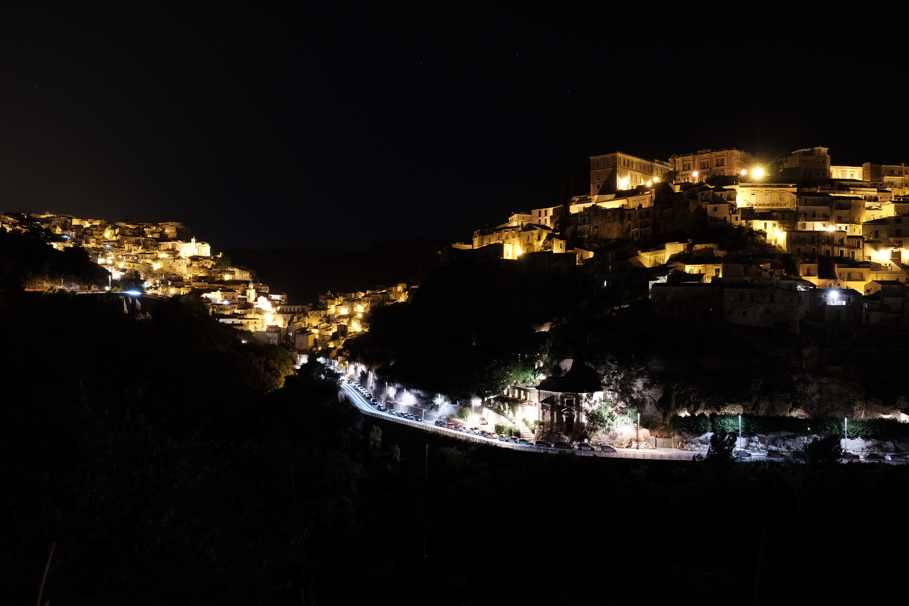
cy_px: 303
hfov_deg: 63.7
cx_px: 454
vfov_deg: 45.0
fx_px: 732
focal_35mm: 29
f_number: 7.1
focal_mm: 19.6
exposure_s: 30
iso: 200
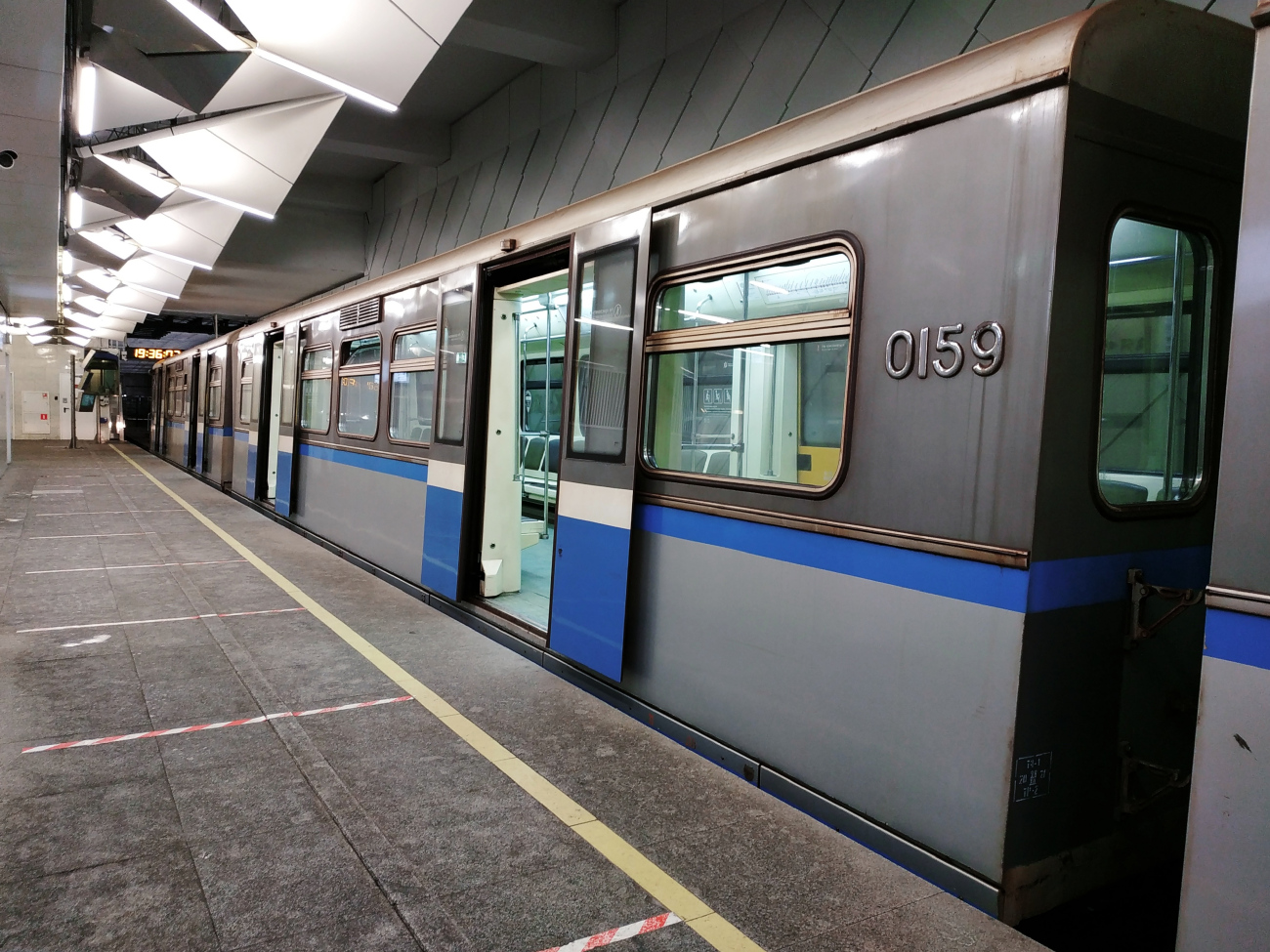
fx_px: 881
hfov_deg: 71.6
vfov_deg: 56.8
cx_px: 635
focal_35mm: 24
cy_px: 476
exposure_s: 1/13
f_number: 1.9
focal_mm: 3.94
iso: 100
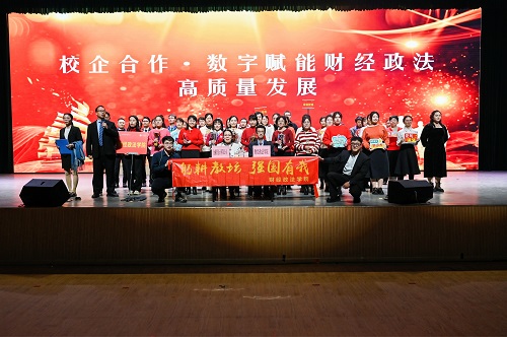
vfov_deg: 44.8
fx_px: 408
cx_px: 254
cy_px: 168
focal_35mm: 29
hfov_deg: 63.7
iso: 2000
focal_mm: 29
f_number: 5.6
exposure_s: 1/200
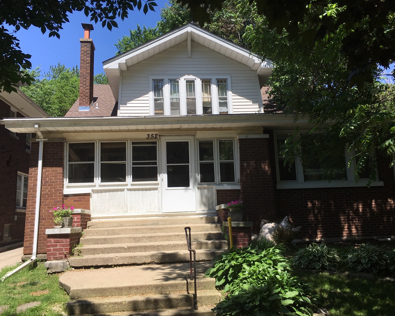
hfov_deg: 57.2
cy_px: 160
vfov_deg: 47.1
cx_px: 192
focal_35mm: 31
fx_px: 362
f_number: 2.2
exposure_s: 1/1350
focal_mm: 4.15
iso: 25
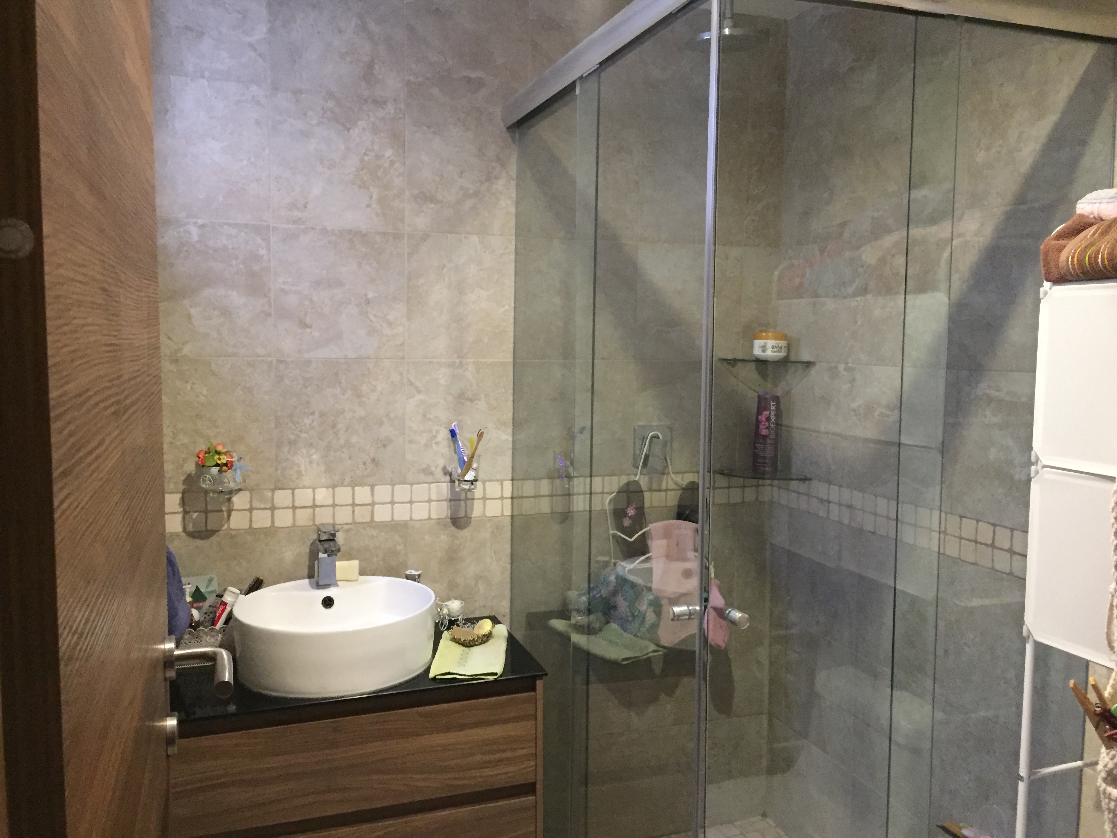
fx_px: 936
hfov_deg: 61.7
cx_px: 558
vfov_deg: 48.2
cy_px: 419
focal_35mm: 29
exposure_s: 1/15
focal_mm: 4.15
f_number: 2.2
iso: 320
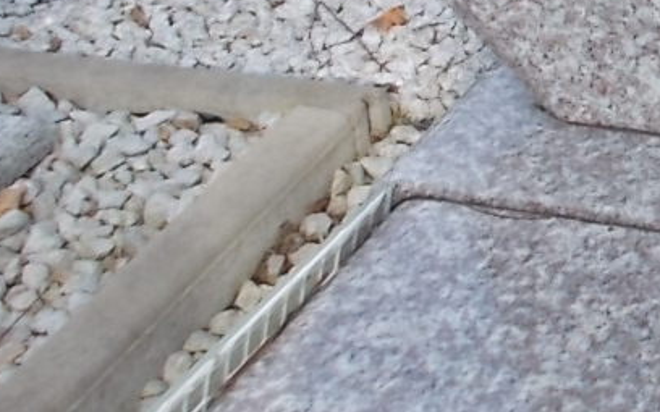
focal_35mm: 108
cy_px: -179
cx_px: 959
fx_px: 1943
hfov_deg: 17.5
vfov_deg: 11.7
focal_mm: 4.6
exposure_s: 1/400
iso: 80
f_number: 3.2
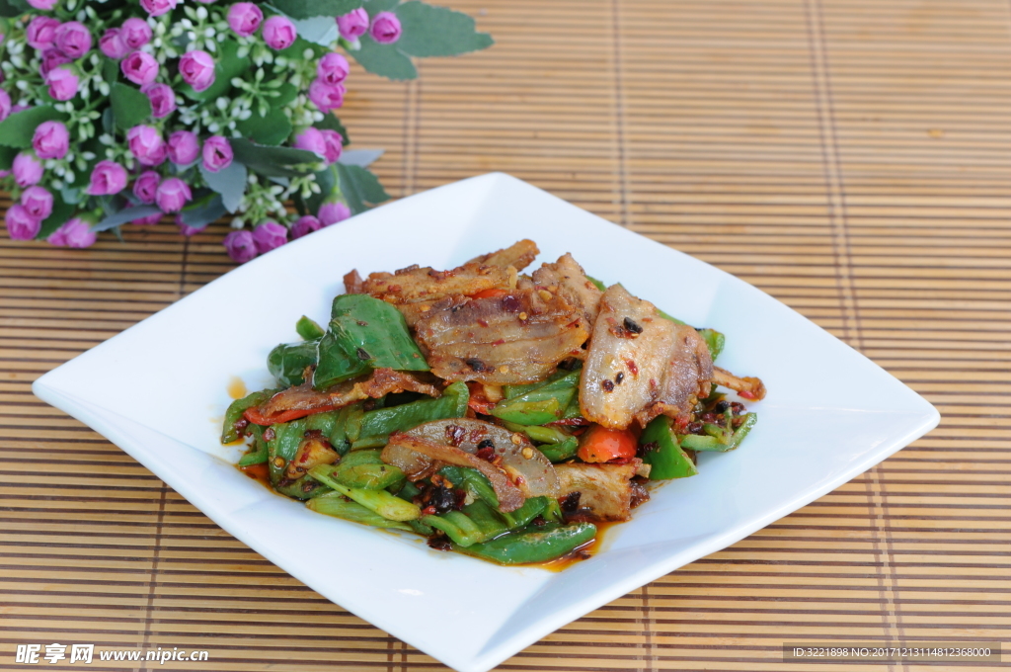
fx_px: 4417
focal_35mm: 158
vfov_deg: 8.7
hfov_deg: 13.1
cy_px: 336
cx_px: 506
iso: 200
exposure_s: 1/13
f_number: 8
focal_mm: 105
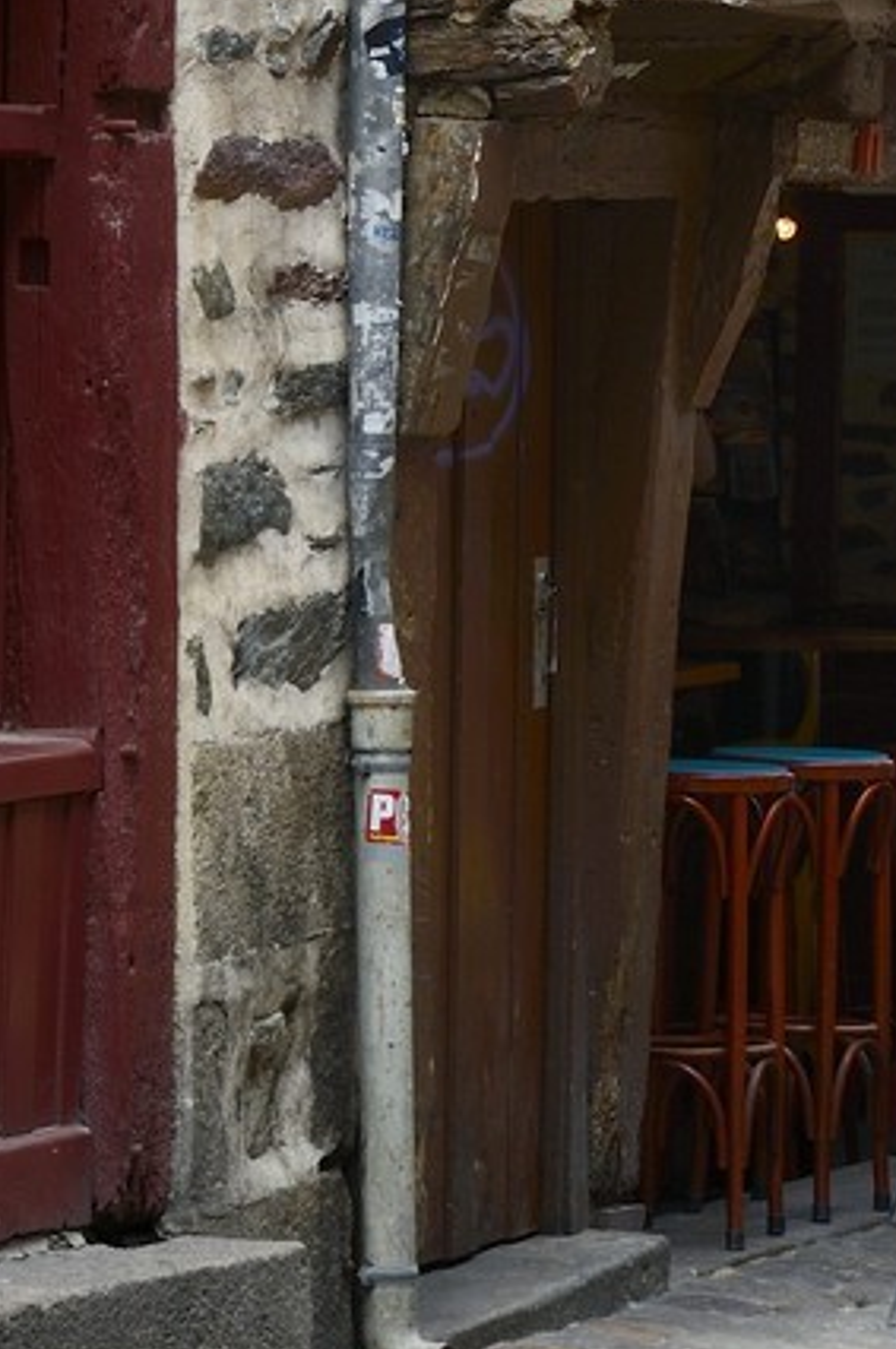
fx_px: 8719
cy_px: -849
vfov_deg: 8.6
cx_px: 905
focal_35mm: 233
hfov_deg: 5.9
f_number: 9
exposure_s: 1/200
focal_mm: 62
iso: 200
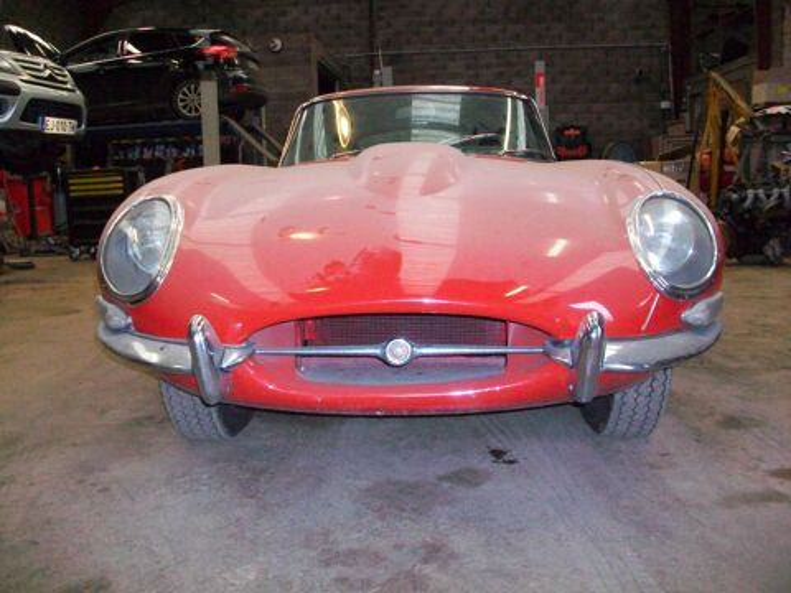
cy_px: 296
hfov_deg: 56.8
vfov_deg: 44.2
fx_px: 731
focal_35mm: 32
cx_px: 396
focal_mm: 5.7
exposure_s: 1/125
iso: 400
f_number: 2.8
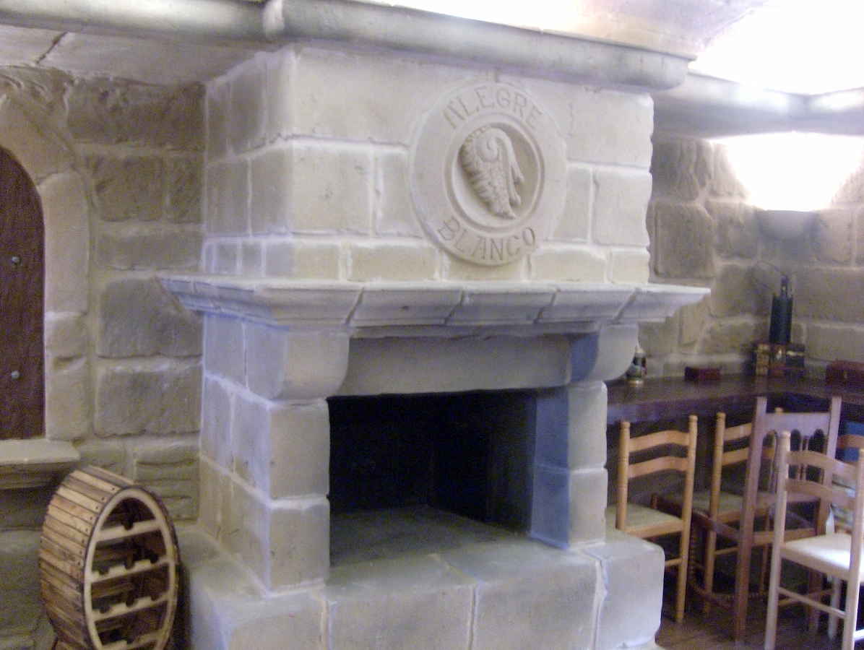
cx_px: 432
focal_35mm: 36
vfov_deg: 39.7
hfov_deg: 51.3
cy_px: 325
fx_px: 900
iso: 200
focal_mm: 6
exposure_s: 1/3.66
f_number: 2.8
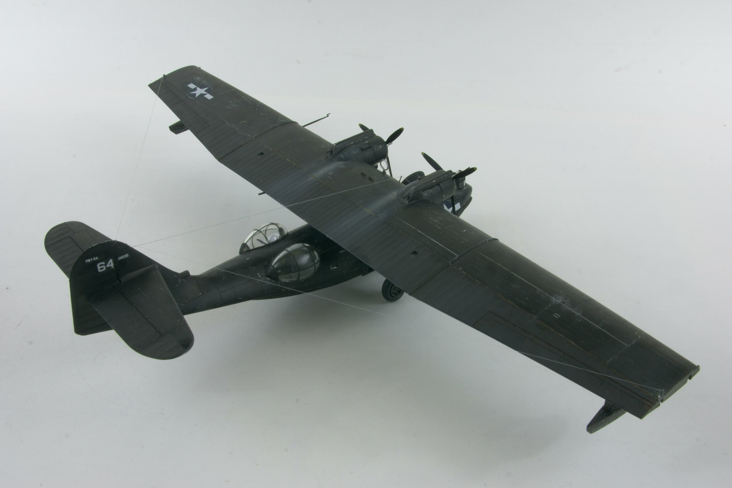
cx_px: 366
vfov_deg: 34.2
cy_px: 244
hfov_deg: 49.6
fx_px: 793
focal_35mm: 39
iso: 80
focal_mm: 26
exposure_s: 1.6
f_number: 25
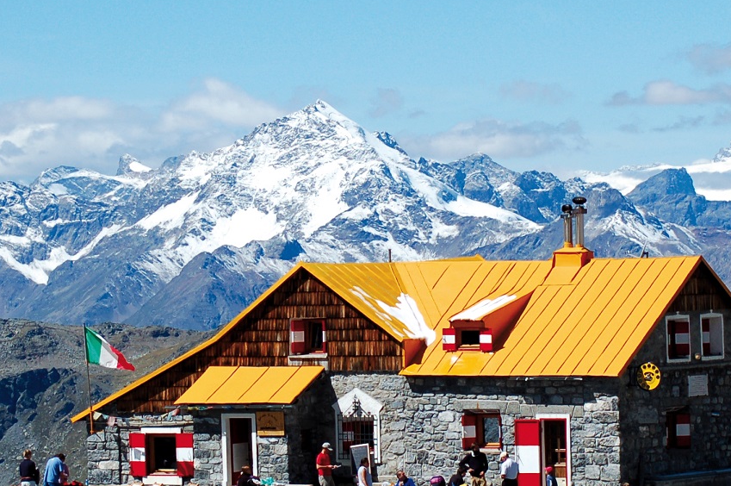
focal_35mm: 248
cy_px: 178
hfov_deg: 8.3
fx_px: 5030
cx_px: 410
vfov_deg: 5.5
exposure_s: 1/800
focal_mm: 78
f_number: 7.1
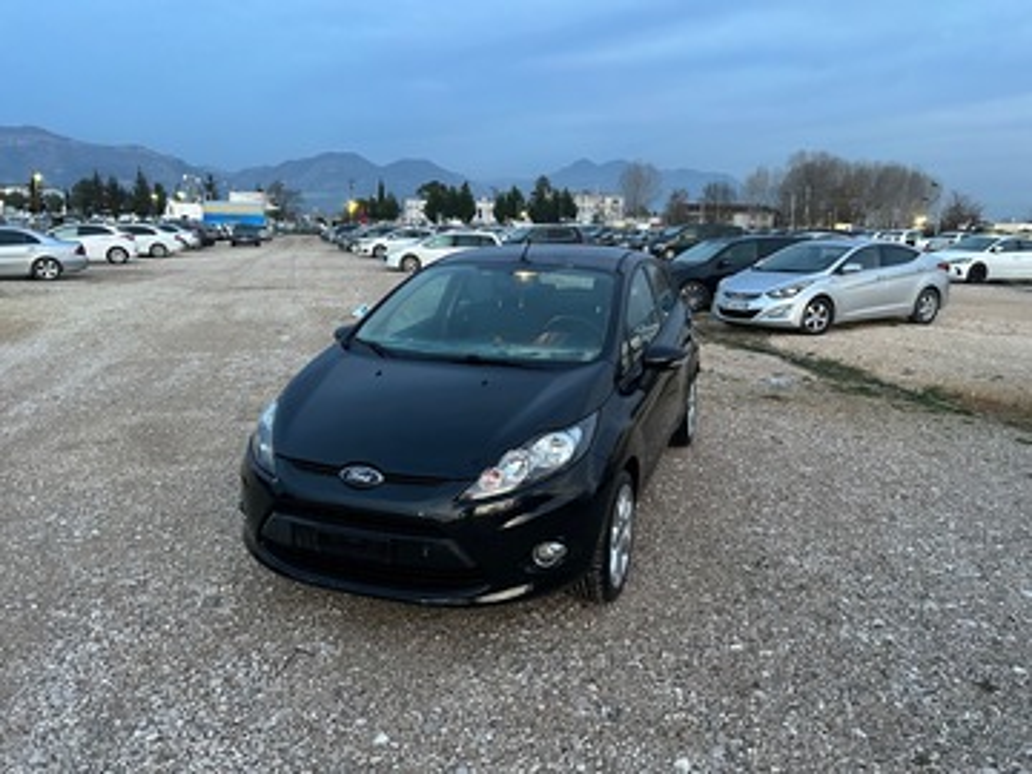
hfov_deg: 67.3
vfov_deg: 53.1
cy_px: 387
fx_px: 775
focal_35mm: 26
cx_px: 516
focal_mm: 5.7
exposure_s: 1/50
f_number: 1.5
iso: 500
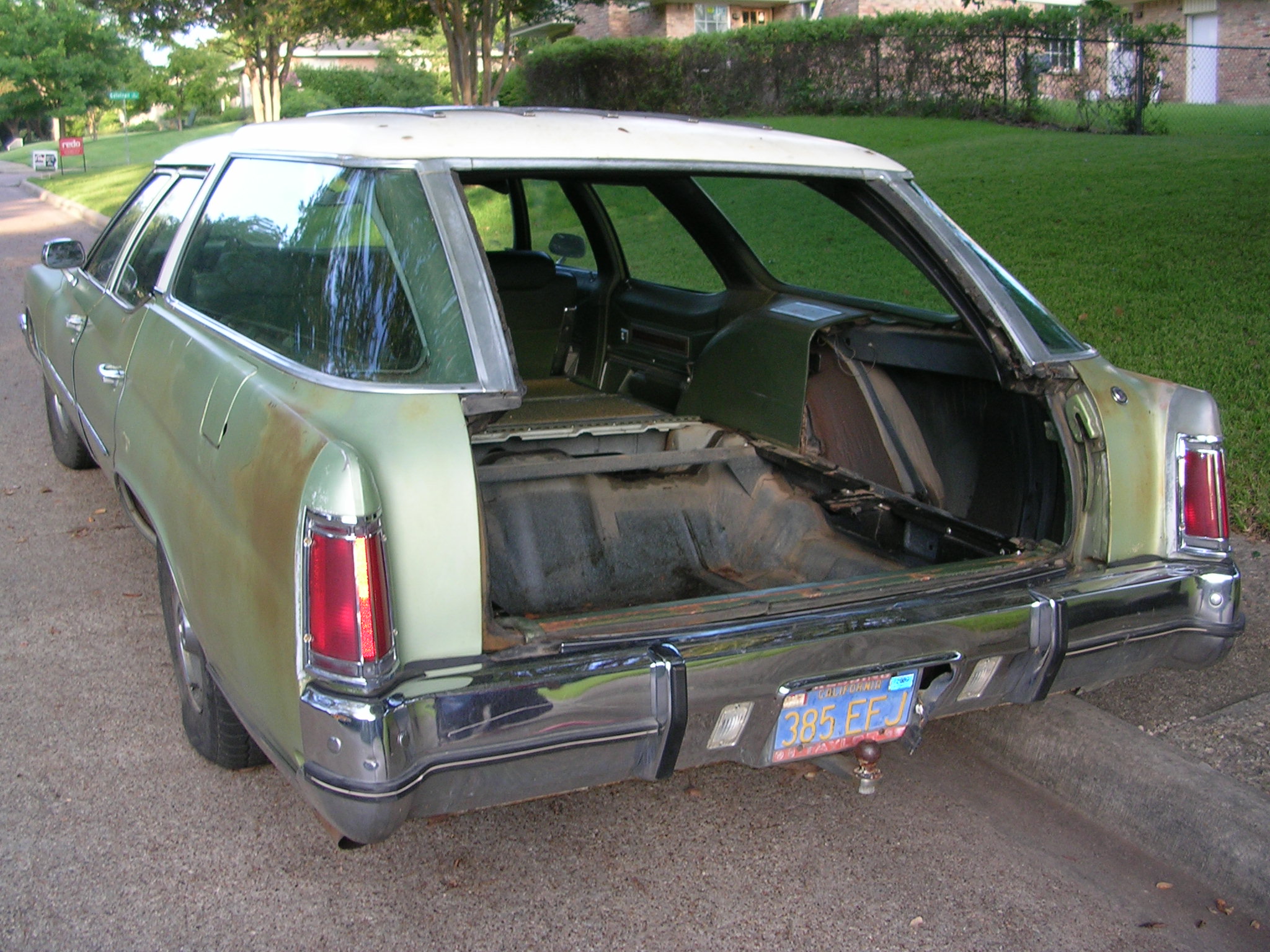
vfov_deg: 37.7
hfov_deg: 49.0
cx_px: 635
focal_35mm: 38
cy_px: 476
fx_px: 1394
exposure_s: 1/61.4
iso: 50
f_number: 2.8
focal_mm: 5.8
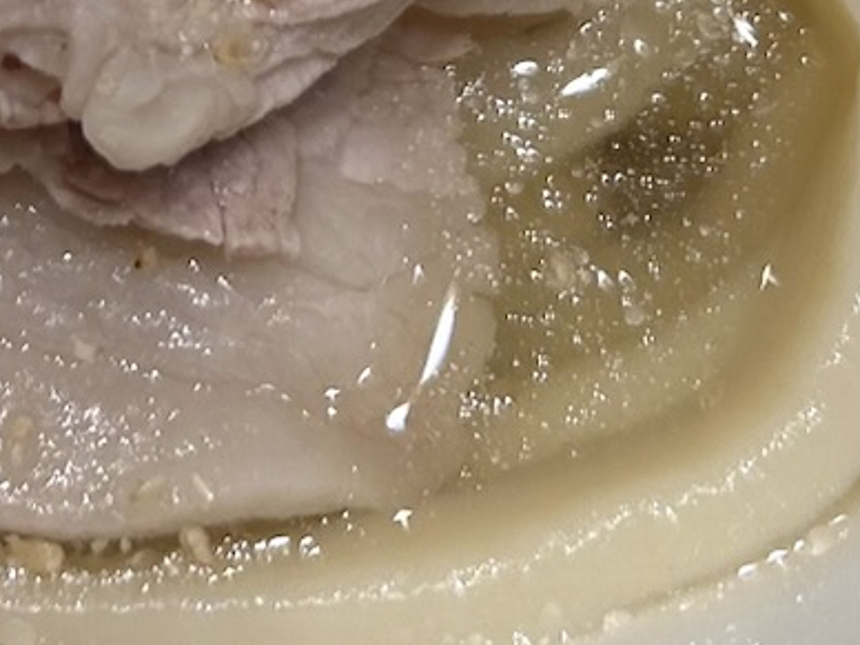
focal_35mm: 134
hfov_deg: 14.5
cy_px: -448
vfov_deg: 10.5
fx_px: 3329
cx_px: 33
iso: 32
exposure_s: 1/100
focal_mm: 5.7
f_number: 1.5
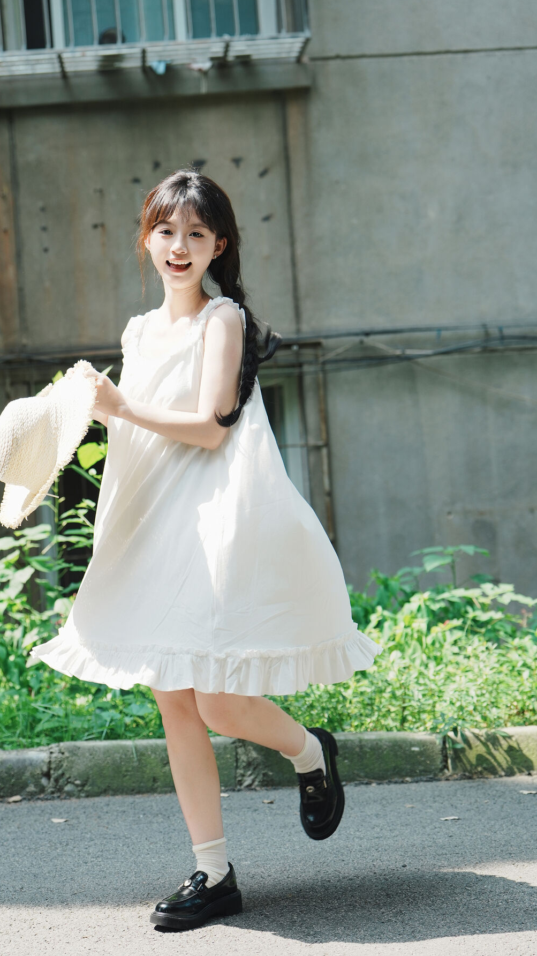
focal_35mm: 74
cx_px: 228
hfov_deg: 16.3
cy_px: 479
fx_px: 1874
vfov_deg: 28.6
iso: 200
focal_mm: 70
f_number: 4
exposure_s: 1/500
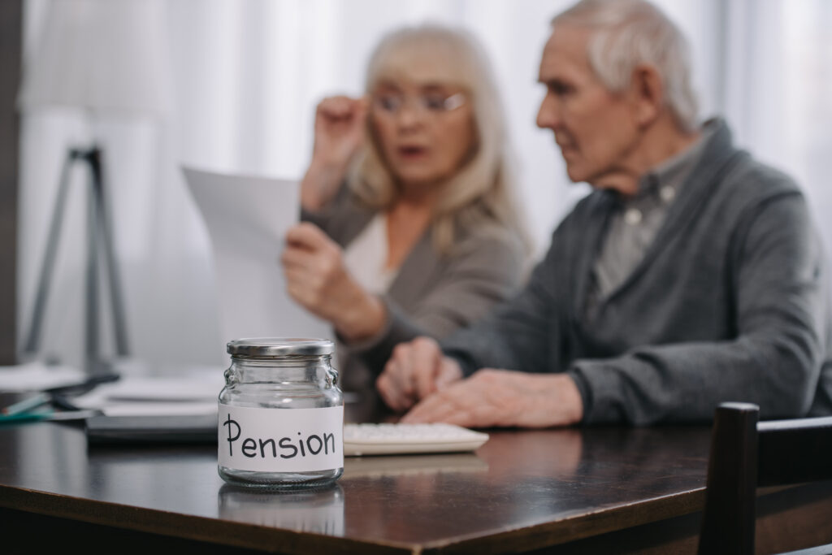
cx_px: 416
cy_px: 278
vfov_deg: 19.5
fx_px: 1618
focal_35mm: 70
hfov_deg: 28.8
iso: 200
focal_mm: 70
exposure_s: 1/200
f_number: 3.2
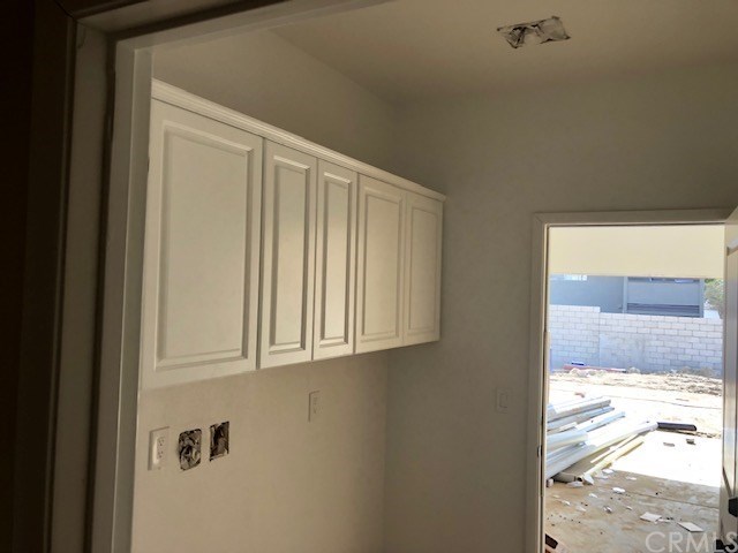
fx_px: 597
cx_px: 369
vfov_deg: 49.7
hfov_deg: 63.4
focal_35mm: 28
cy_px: 276
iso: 32
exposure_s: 1/120
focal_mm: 4
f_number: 1.8
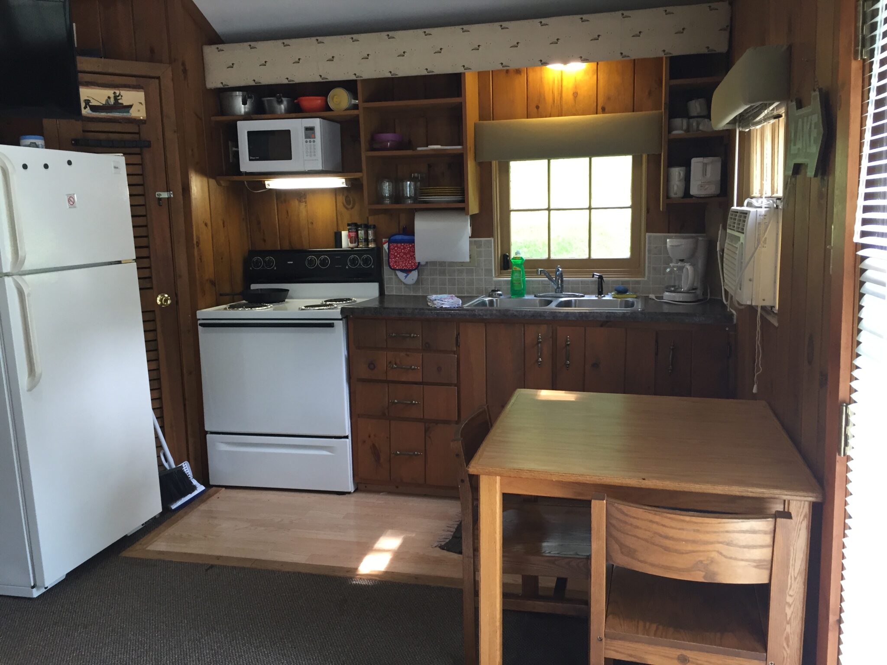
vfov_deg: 48.2
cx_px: 444
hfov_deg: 61.7
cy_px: 332
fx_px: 743
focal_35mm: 29
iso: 50
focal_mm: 4.15
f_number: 2.2
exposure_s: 1/30
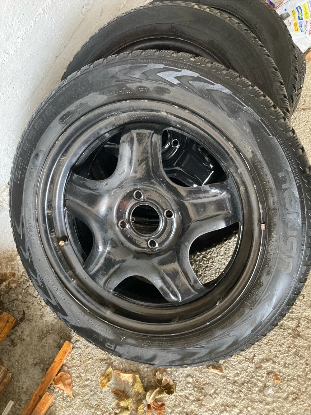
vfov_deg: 63.5
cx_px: 156
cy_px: 208
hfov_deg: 49.7
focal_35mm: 28
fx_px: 336
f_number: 1.8
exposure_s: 1/40
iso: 400
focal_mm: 3.99
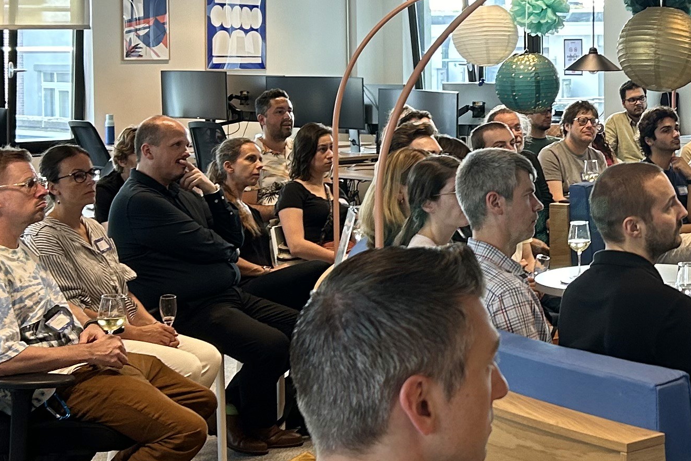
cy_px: 104
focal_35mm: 83
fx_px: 1593
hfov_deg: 23.6
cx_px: 663
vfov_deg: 16.4
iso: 80
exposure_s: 1/50
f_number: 1.5
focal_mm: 5.7
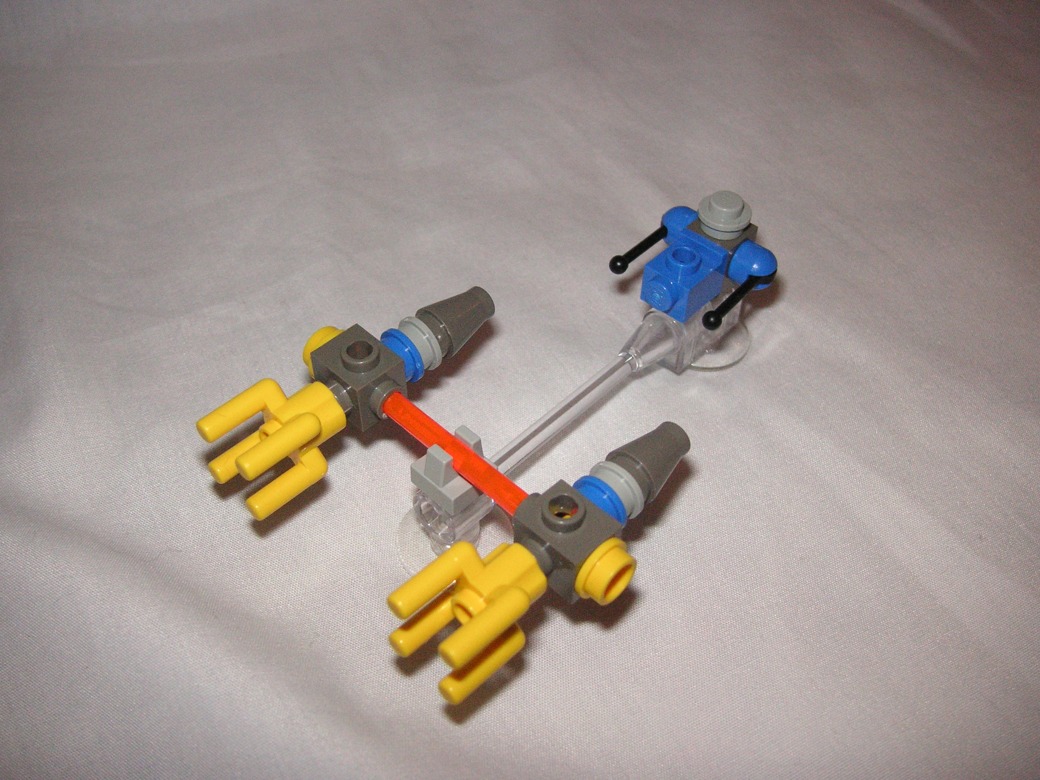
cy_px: 390
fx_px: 1112
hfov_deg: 50.1
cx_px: 520
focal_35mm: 37
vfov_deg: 38.7
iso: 160
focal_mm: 6.1
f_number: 6.7
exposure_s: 1/45
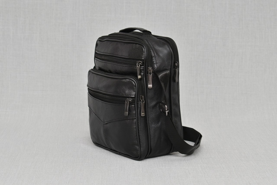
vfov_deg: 16.6
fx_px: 635
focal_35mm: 82
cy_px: 92
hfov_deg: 24.6
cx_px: 138
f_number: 5.6
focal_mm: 55
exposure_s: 1/60
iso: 100
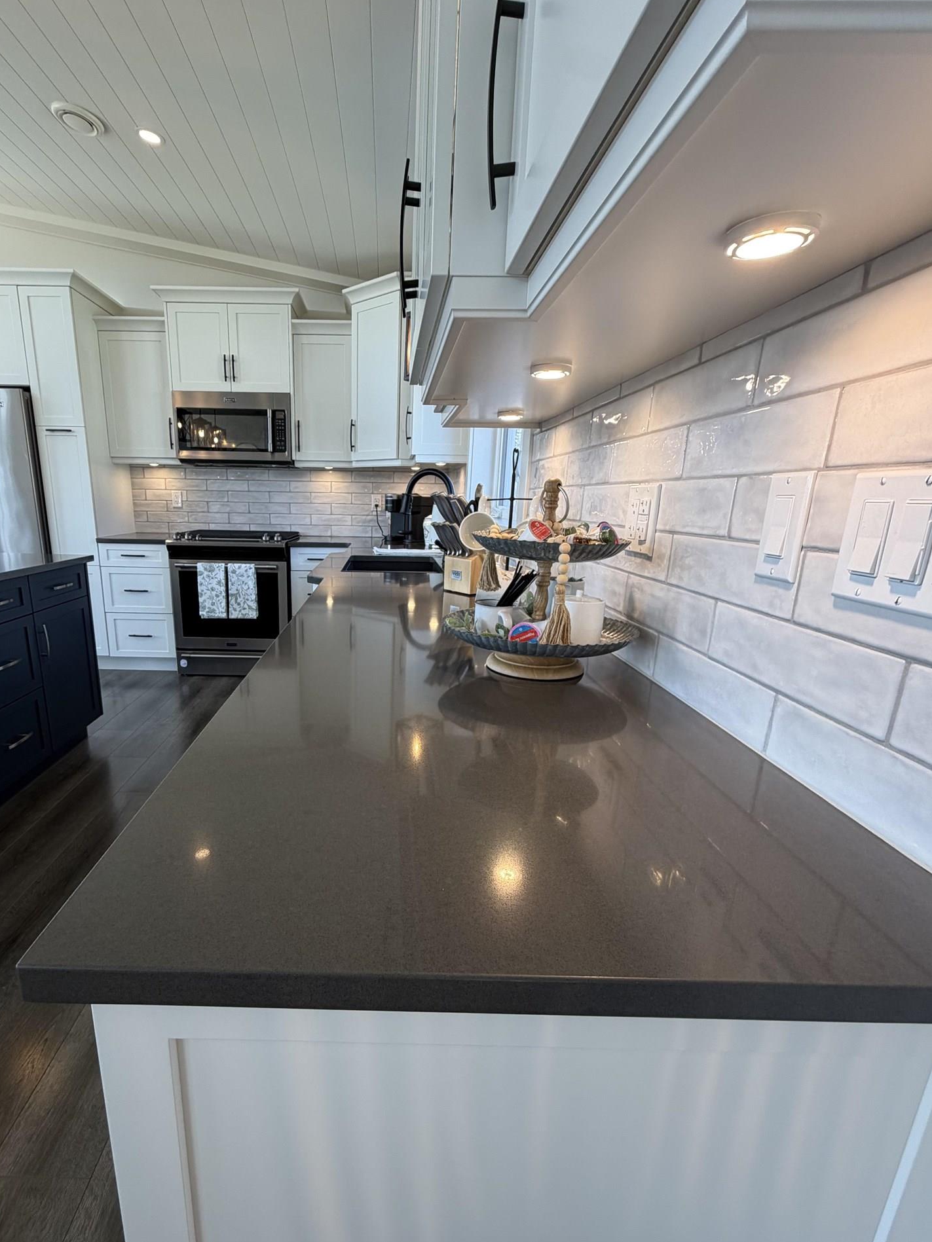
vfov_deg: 90.8
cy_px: 676
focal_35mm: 17
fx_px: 610
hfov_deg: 74.1
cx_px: 382
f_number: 2.2
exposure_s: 1/120
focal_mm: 2.22
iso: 100
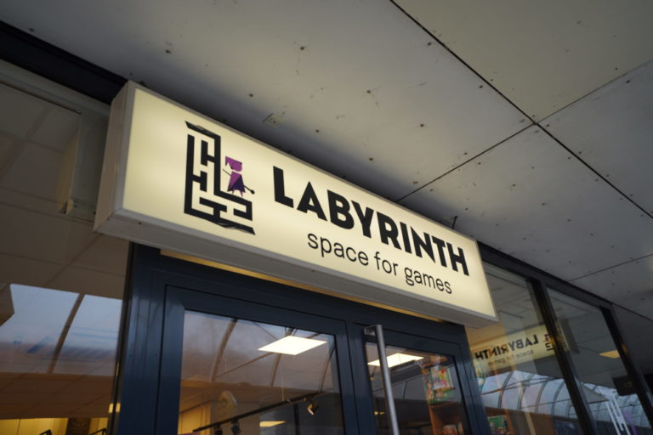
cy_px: 218
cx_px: 326
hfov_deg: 65.5
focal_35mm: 28
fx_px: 508
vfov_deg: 46.4
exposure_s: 1/125
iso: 160
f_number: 2.8
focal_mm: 28
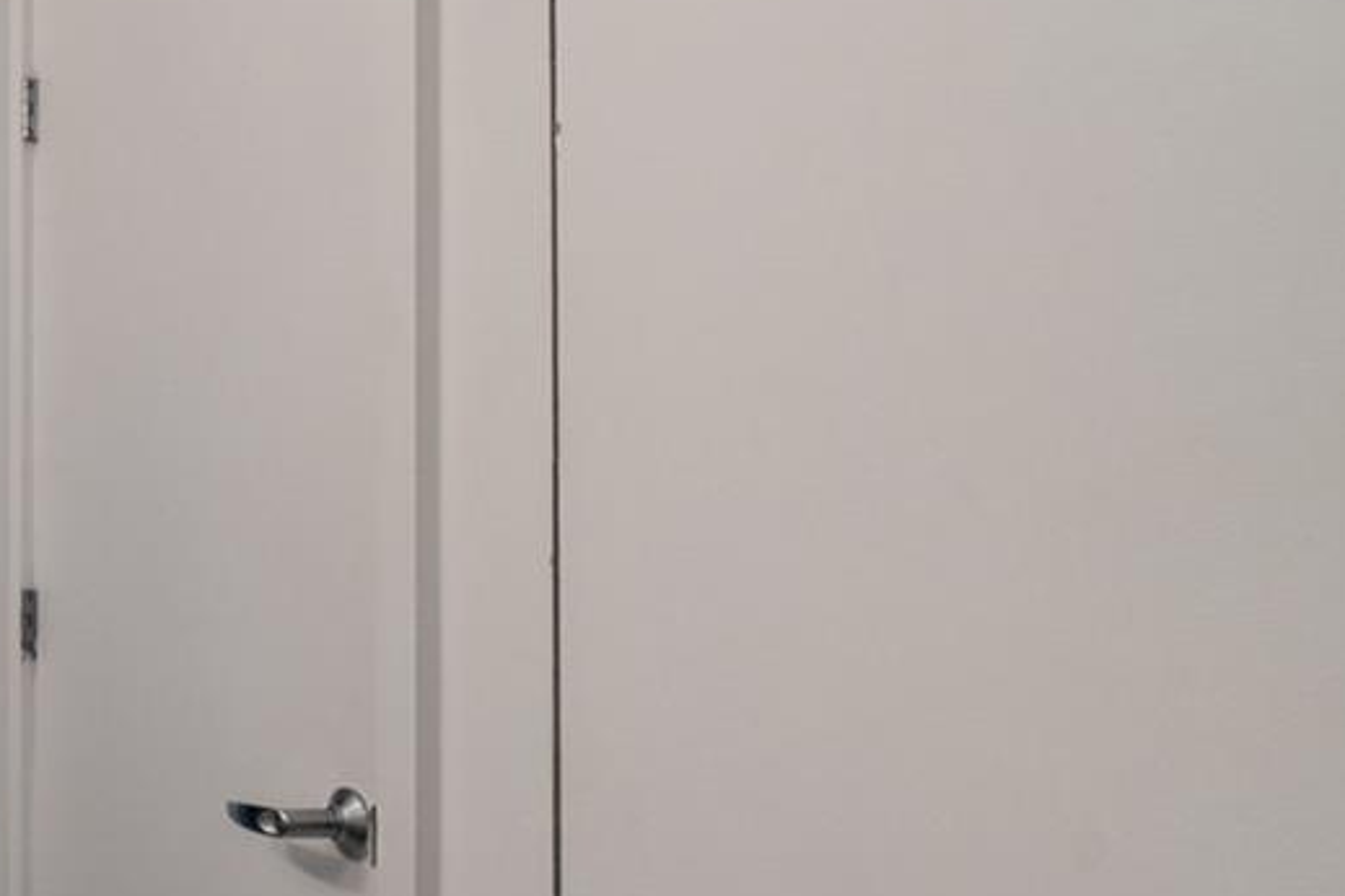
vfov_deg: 35.9
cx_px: -485
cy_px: 513
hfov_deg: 33.6
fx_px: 1382
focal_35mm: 37
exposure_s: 1/25
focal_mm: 12
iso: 400
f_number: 8
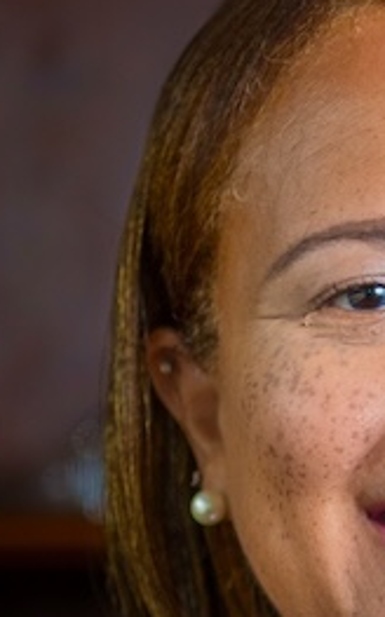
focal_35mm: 293
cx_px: 559
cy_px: 800
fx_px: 4927
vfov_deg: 7.1
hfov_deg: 4.5
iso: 250
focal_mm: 56
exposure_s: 1/125
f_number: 1.8
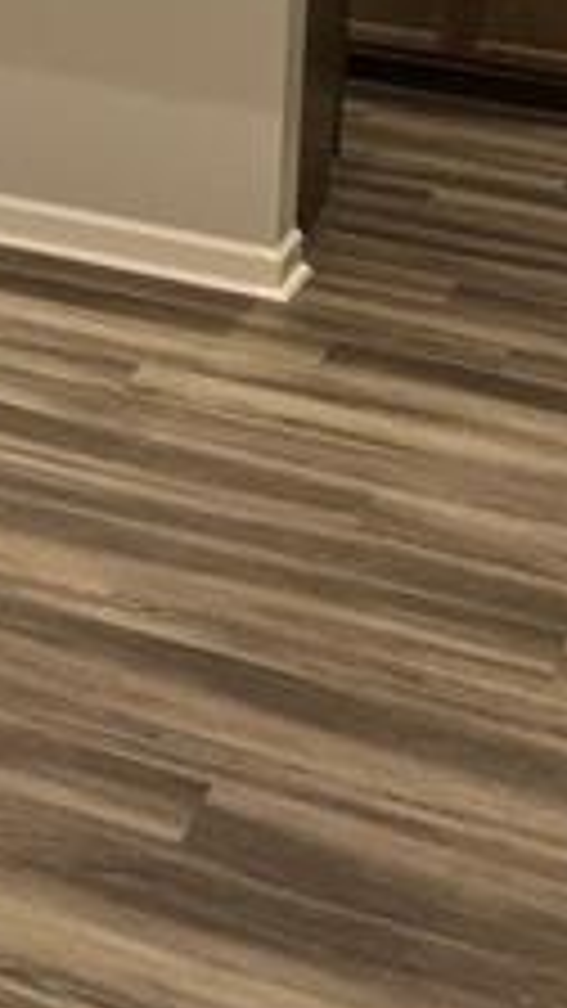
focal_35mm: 97
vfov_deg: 19.0
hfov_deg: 11.2
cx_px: -616
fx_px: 2593
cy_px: -562
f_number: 1.5
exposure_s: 1/120
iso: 80
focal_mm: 5.7
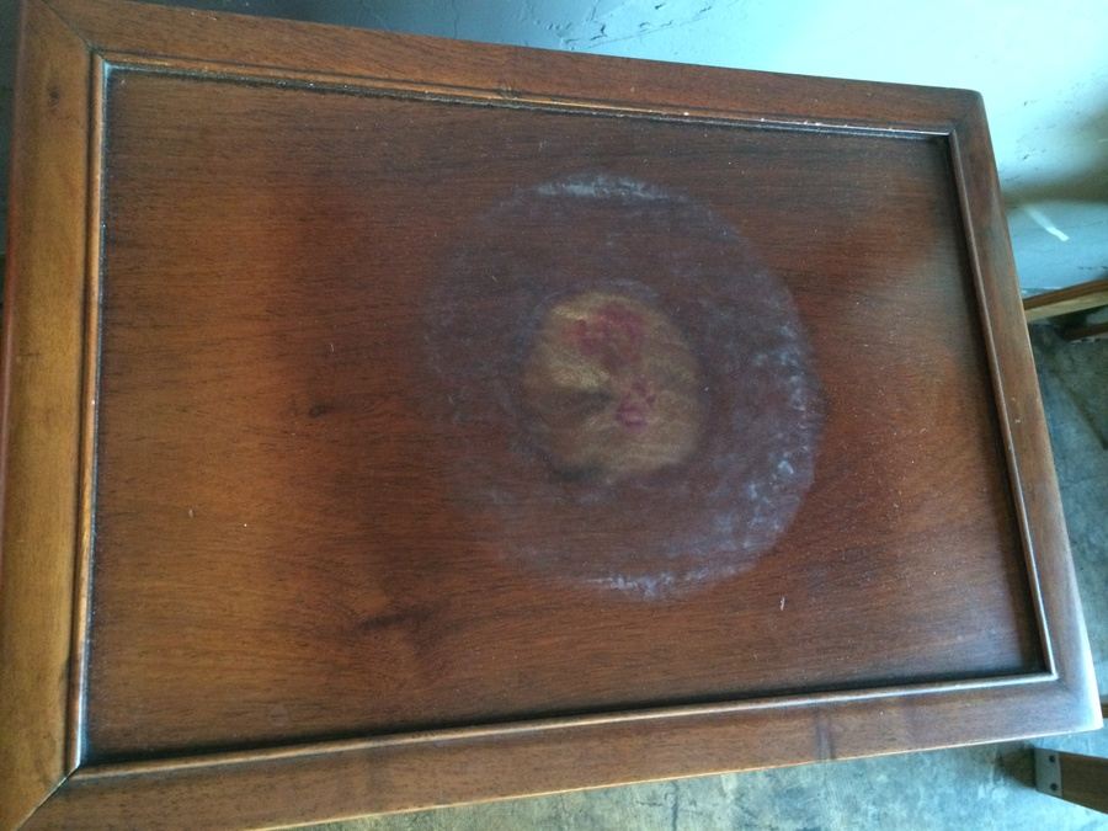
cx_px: 554
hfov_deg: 60.0
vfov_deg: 46.8
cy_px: 416
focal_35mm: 30
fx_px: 960
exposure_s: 1/15
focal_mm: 4.12
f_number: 2.2
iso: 500
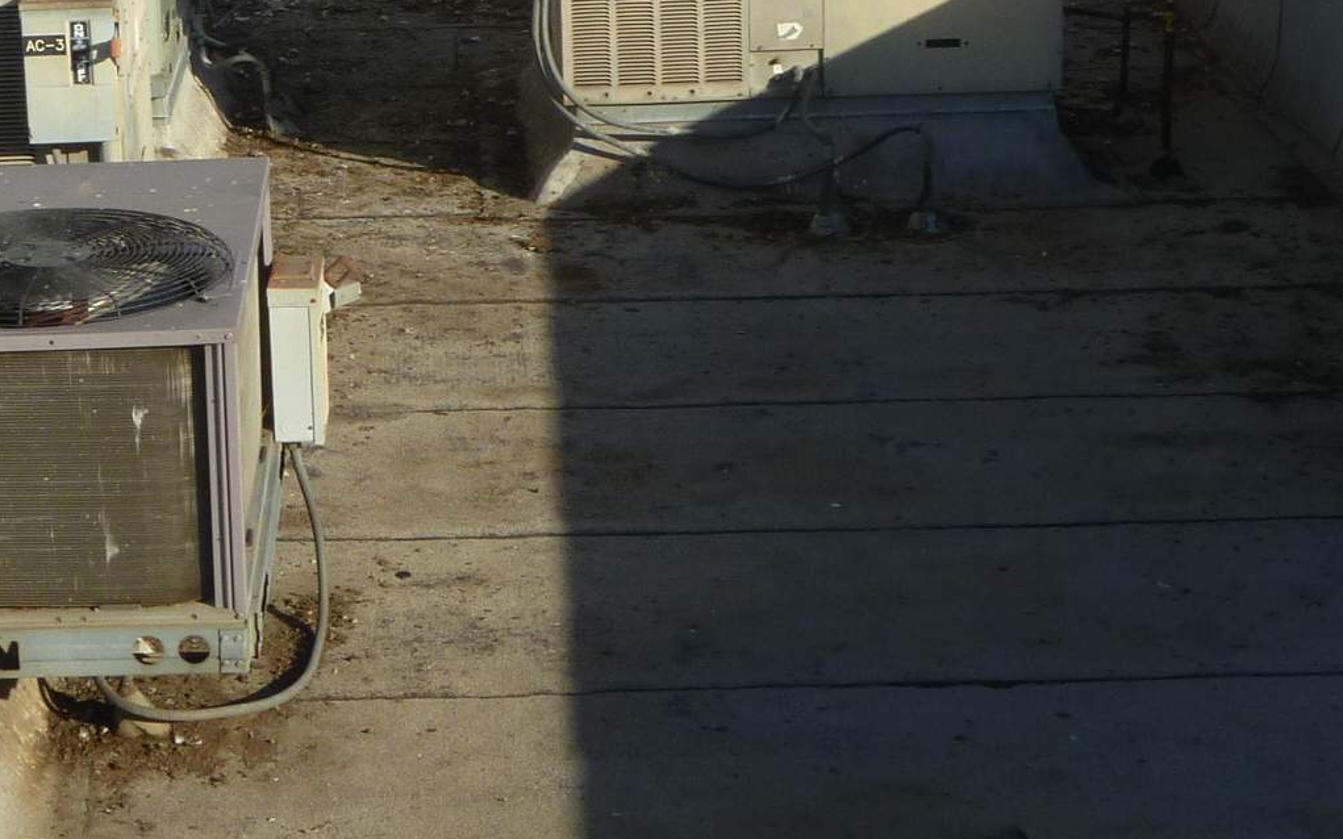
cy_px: 270
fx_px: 3404
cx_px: 353
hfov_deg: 22.1
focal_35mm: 93
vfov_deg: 14.0
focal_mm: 6.3
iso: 80
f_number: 5.6
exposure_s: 1/250
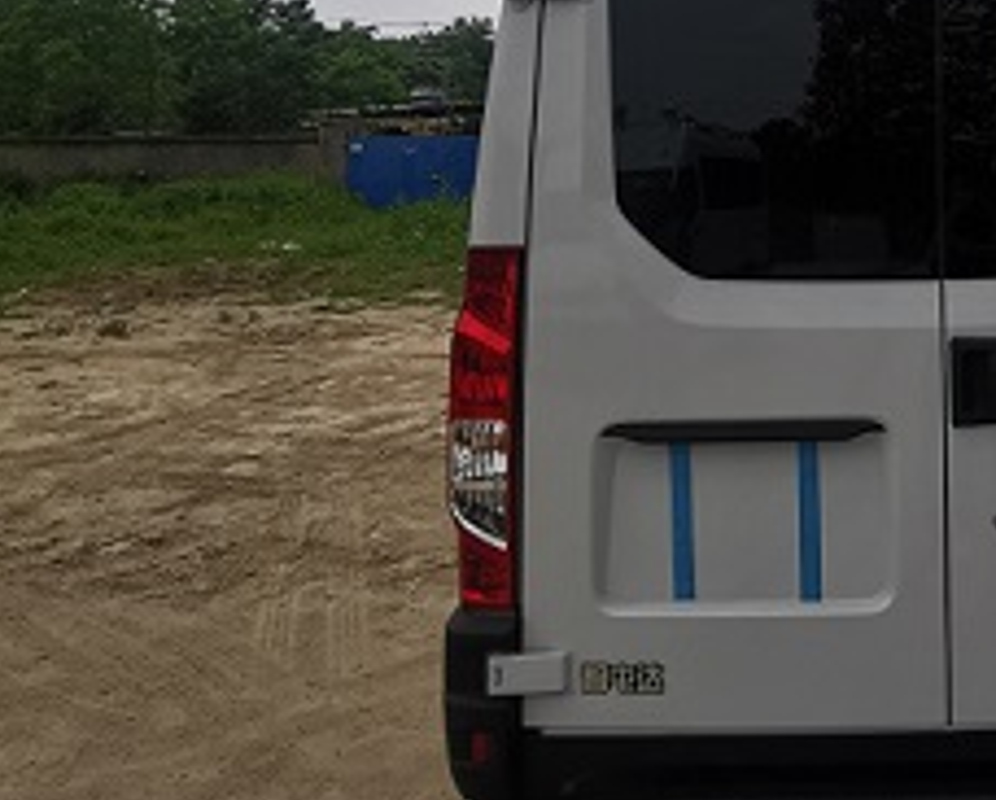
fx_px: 1387
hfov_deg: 35.8
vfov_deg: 30.3
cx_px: 989
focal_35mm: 47
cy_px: 35
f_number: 2.2
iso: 50
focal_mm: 2.26
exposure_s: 1/1475
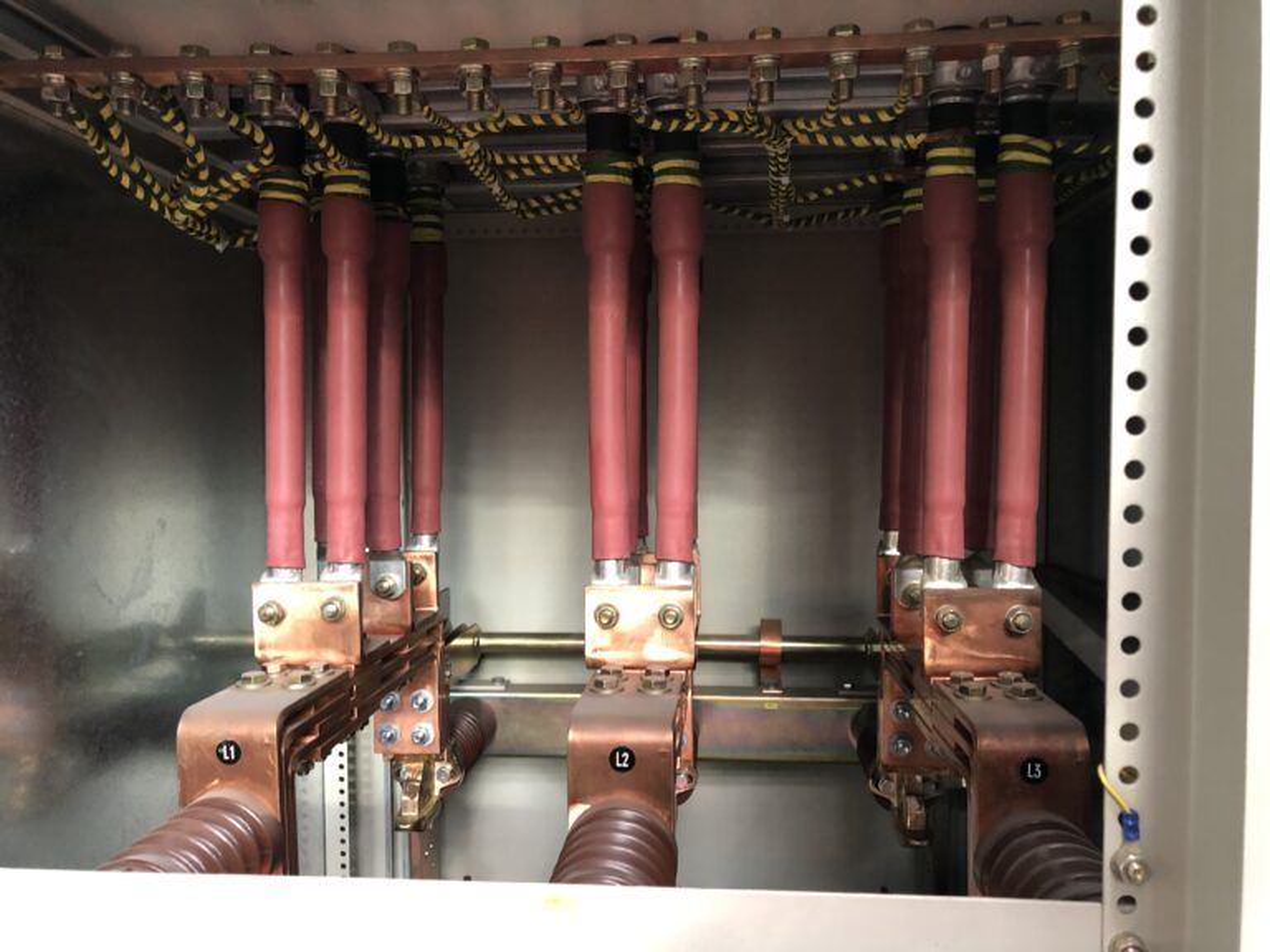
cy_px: 476
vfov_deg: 49.7
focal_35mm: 28
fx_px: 1027
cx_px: 635
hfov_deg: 63.4
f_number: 1.8
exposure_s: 1/17
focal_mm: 4
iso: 100
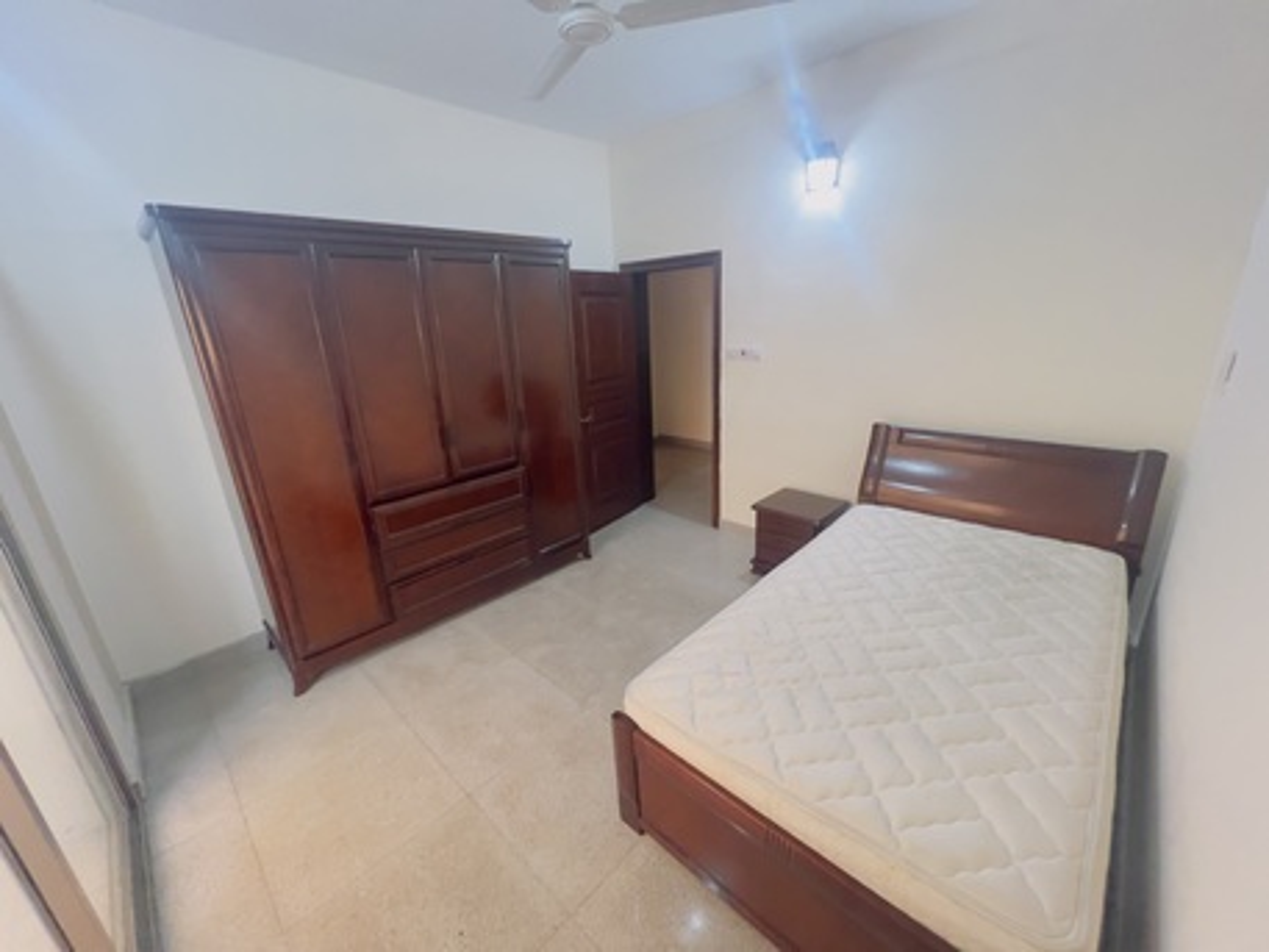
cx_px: 634
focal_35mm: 13
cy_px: 476
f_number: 1.8
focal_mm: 1.57
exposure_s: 1/60
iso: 640
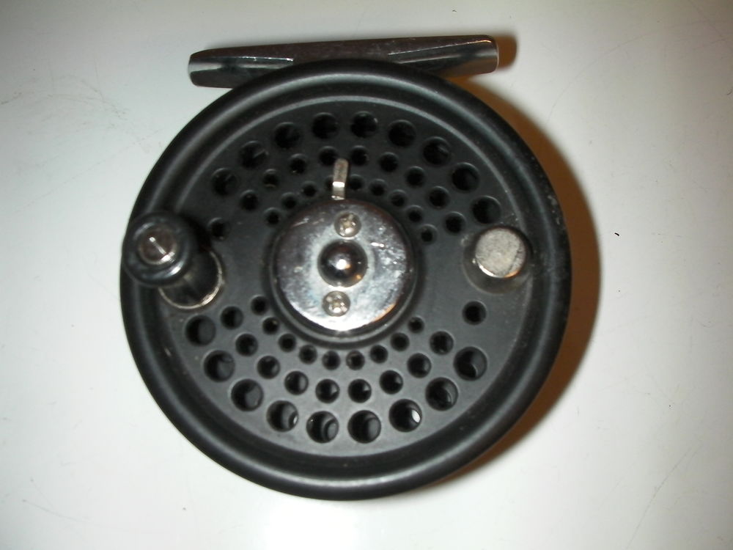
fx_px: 805
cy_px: 275
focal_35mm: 38
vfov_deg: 37.7
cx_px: 366
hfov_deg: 49.0
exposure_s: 1/30
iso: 200
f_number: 5.6
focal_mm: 6.3
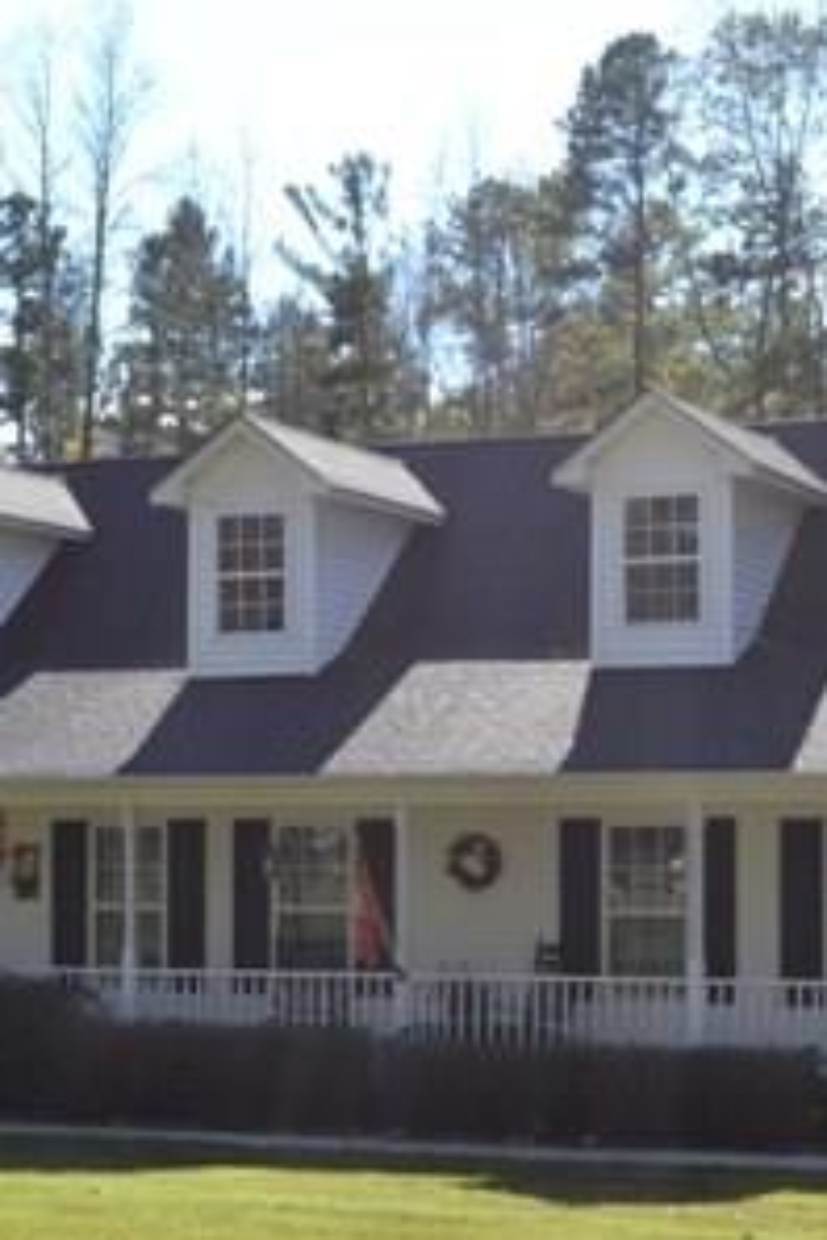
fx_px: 2894
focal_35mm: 84
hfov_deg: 16.2
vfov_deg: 24.0
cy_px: 883
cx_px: 334
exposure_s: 1/200
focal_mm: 26
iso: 100
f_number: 7.1
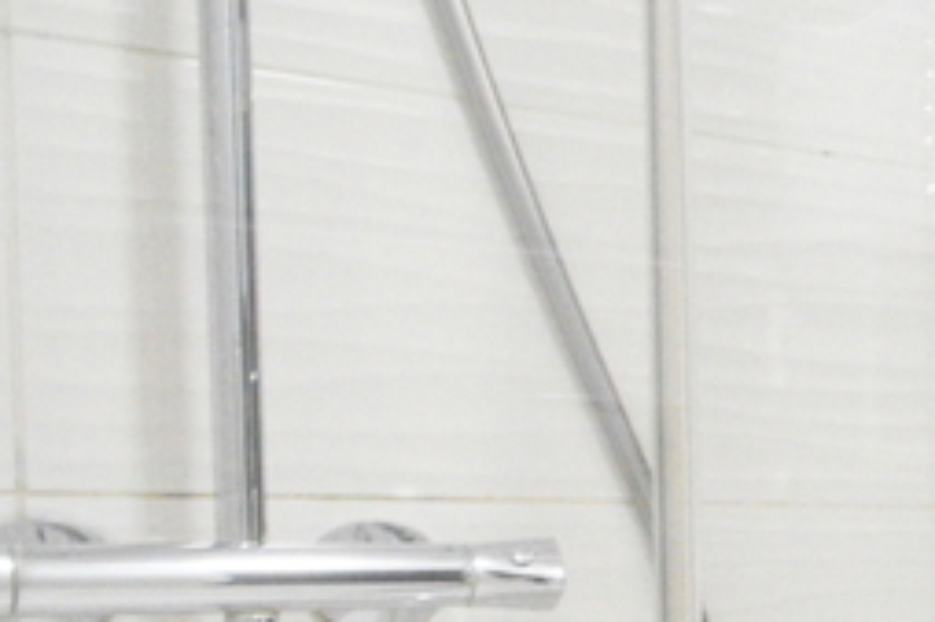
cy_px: 615
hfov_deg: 17.5
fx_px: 1843
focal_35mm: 71
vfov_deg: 18.7
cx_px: 1977
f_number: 10
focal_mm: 10
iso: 3200
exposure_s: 1/25
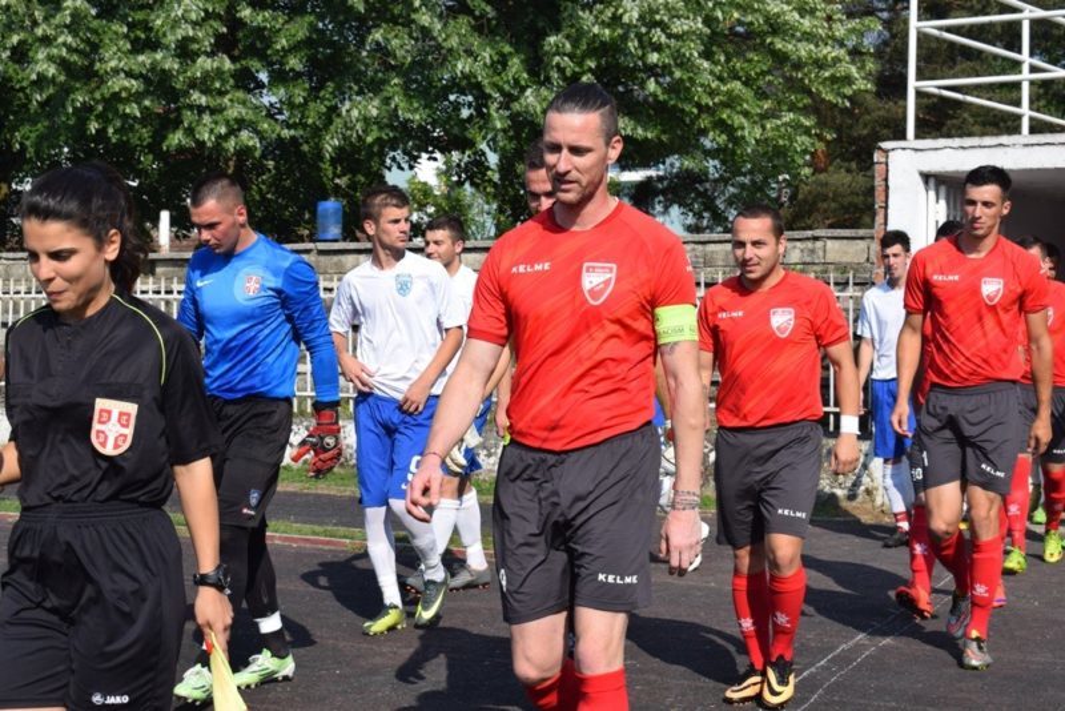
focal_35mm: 72
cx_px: 532
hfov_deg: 28.1
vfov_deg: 18.9
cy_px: 356
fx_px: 2131
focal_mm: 48
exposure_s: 1/400
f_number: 10
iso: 200
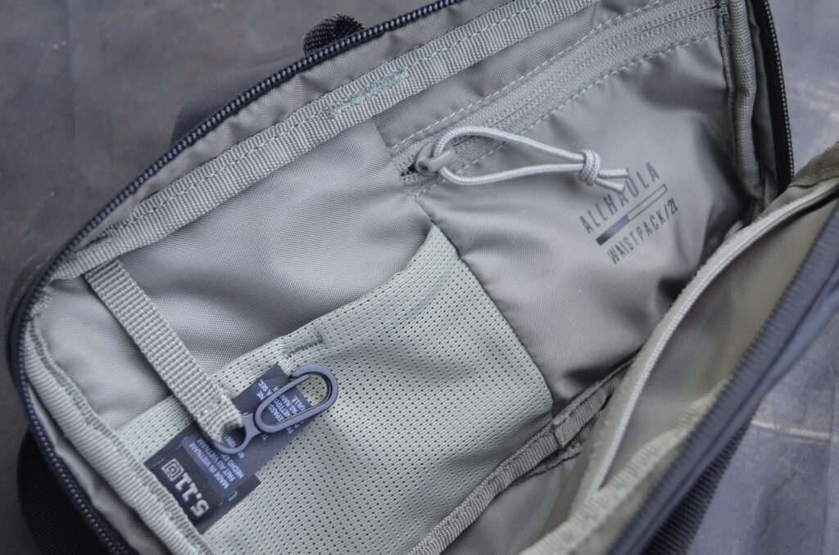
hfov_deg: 41.2
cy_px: 278
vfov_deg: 27.9
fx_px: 1116
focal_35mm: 48
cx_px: 420
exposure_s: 1/100
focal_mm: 32
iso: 400
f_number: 5
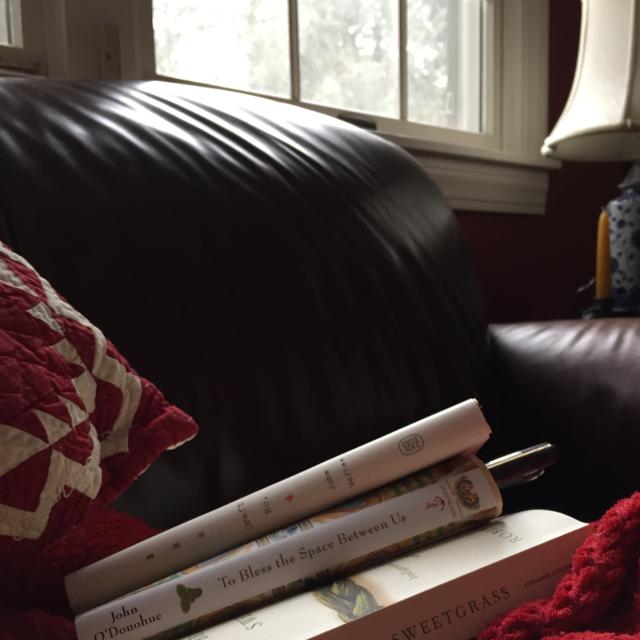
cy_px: 379
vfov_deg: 47.0
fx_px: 732
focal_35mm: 35
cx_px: 323
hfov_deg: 47.2
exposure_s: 1/30
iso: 100
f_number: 2.2
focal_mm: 4.15
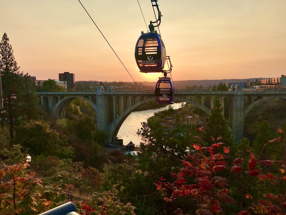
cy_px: 108
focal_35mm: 28
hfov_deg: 63.4
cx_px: 143
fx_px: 231
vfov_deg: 49.7
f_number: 1.8
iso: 20
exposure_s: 1/1259
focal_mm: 3.99
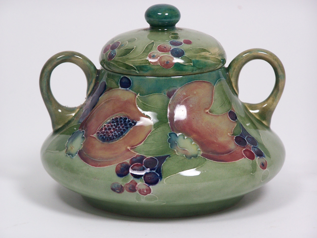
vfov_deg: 7.9
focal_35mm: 189
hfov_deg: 10.5
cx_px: 158
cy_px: 119
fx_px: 1731
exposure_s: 1/90
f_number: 3.2
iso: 140
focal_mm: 31.3
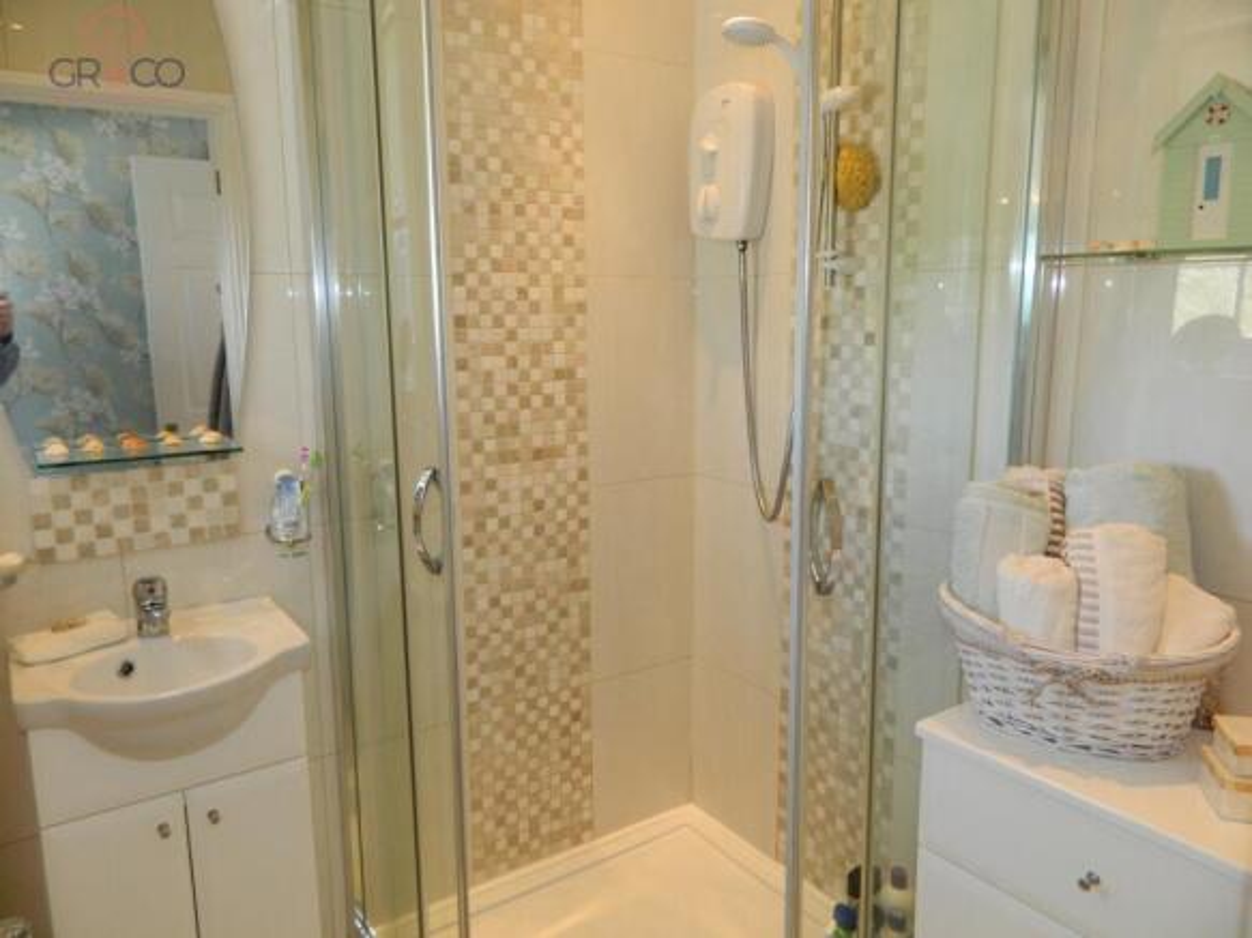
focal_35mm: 25
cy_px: 469
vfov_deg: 54.9
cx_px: 626
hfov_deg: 69.4
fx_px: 904
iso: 160
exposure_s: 1/30
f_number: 3.1
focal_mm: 4.5
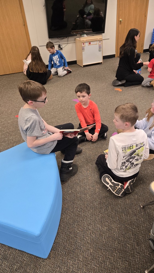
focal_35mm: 26
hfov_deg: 44.1
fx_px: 189
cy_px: 140
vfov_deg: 71.9
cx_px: 93
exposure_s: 1/120
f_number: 1.8
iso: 250
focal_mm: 5.4
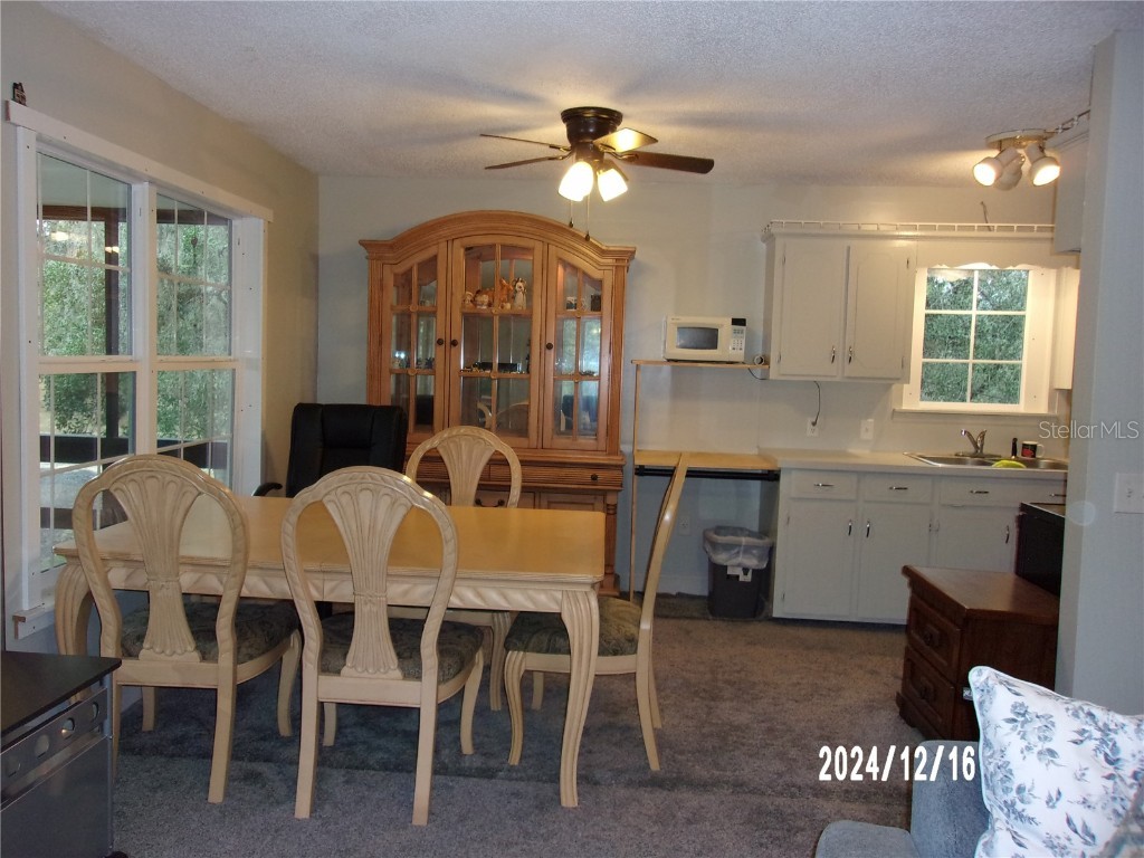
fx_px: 892
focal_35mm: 27
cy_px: 429
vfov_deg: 51.4
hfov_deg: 65.3
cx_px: 572
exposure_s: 1/34
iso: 200
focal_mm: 4.9
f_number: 3
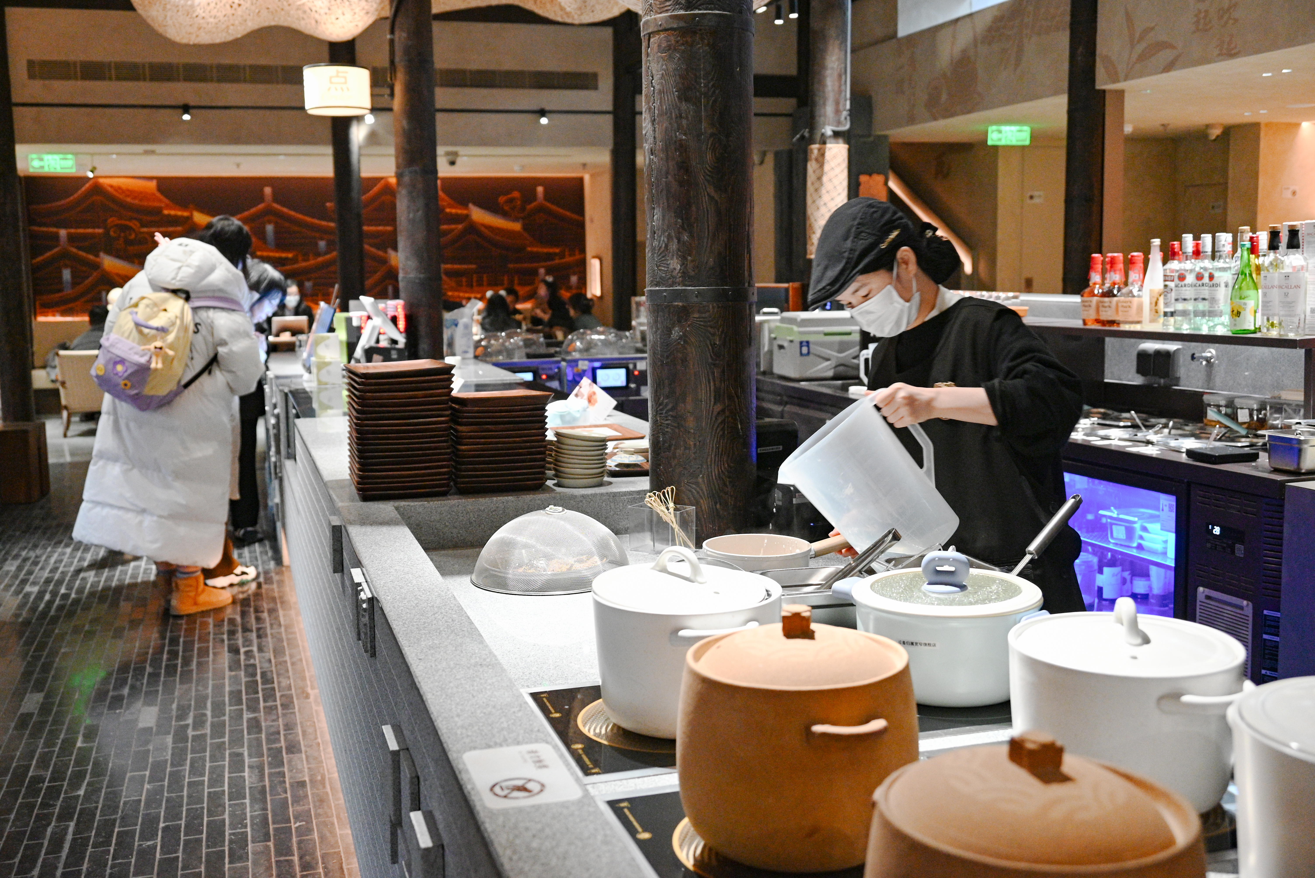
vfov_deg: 36.0
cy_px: 439
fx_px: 1352
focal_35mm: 37
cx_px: 658
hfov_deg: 51.9
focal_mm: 37
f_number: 5
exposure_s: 1/100
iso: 3200
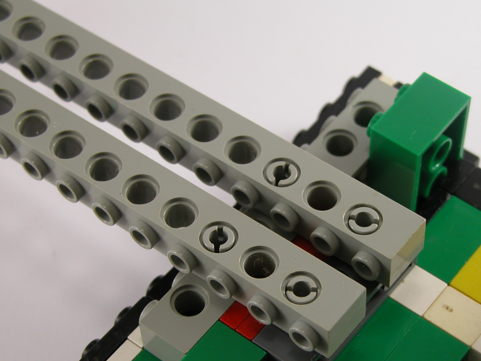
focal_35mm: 98
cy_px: 251
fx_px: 1362
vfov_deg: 15.0
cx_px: 296
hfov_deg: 20.0
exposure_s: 1/85.4
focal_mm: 16.8
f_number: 3.2
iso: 100
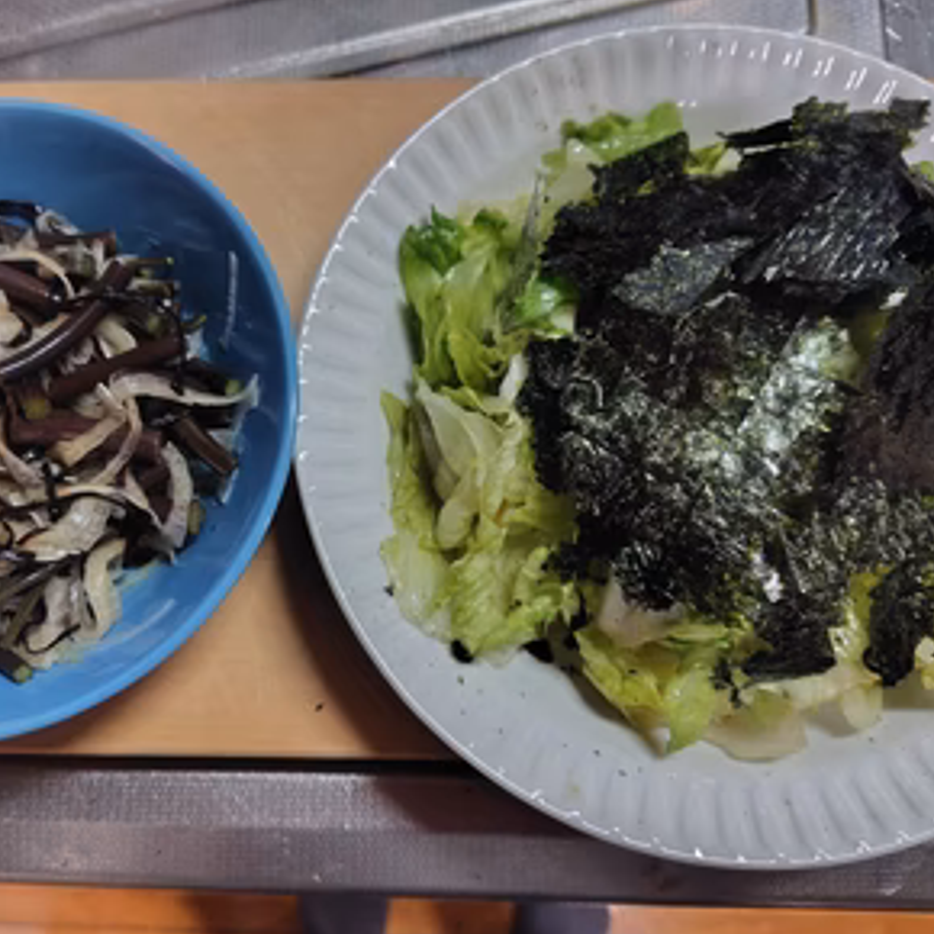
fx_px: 855
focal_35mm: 28
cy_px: 477
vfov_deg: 57.3
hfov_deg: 56.9
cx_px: 380
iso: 1313
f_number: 1.9
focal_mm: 5.6
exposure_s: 1/60
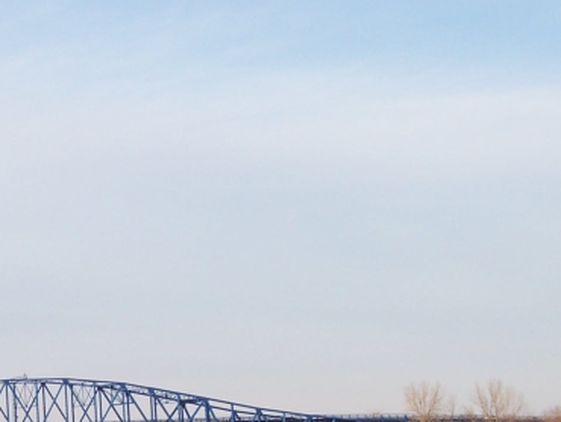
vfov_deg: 12.1
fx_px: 1978
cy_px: 398
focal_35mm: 122
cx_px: 12
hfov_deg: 15.9
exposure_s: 1/180
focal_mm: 8.6
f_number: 6.7
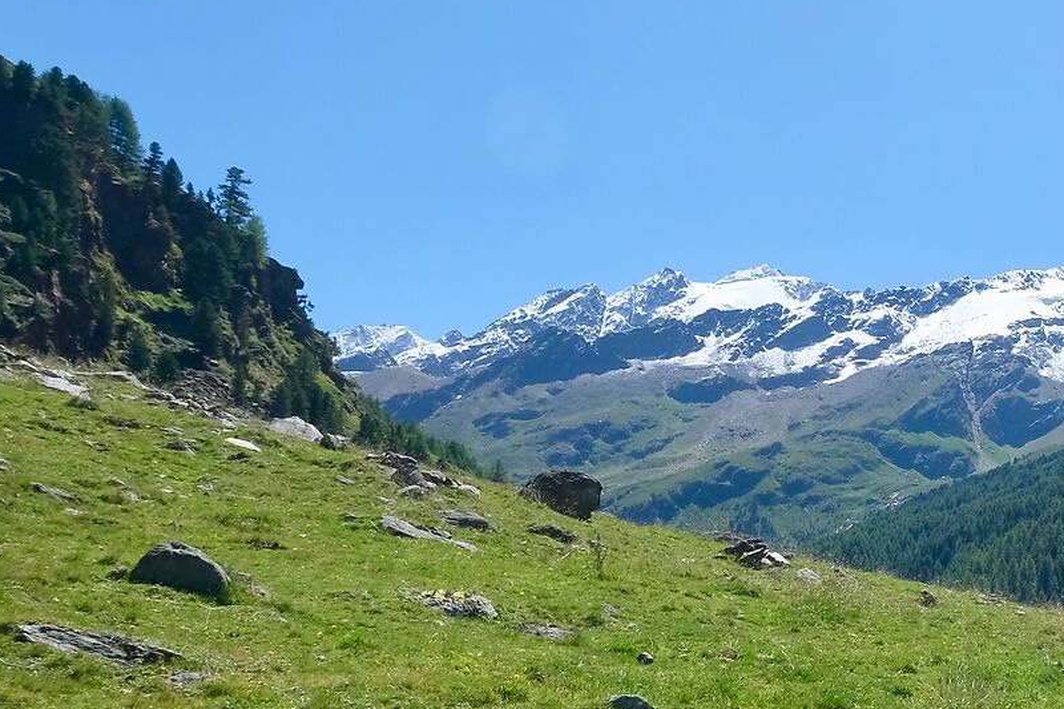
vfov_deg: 28.8
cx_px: 1142
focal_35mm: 45
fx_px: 1330
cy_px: 623
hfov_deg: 37.3
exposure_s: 1/140
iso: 160
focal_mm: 10
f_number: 11
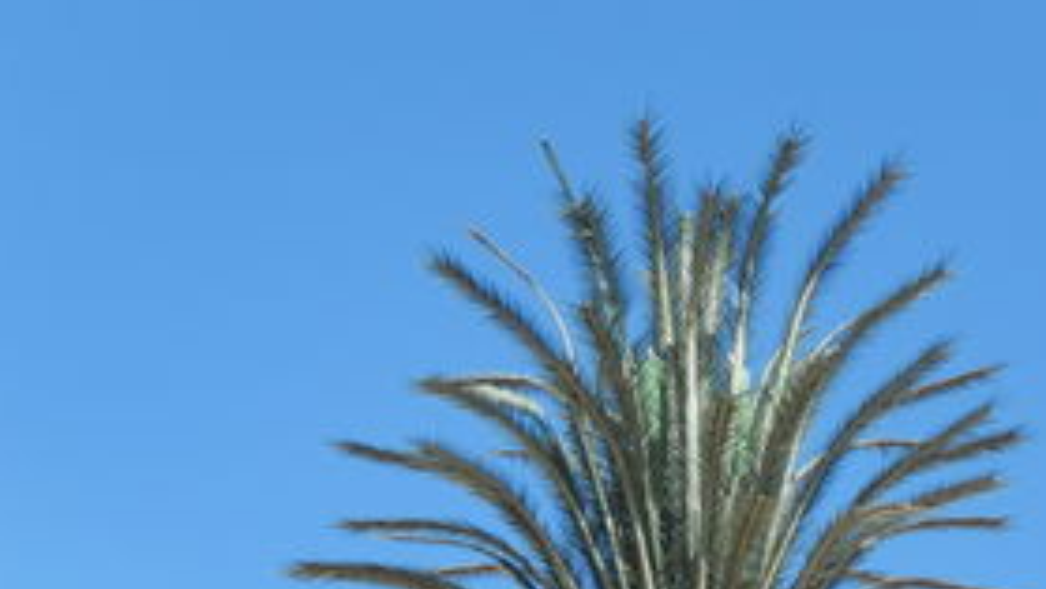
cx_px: 649
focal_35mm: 164
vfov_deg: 7.4
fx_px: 4549
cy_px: 533
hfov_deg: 13.1
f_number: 5.3
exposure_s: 1/400
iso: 125
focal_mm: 18.9
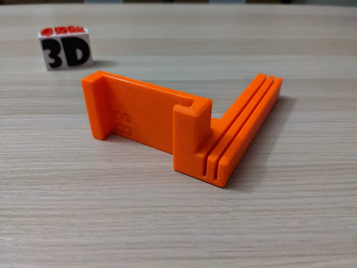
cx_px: 178
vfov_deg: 51.4
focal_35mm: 27
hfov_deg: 65.3
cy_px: 134
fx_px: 278
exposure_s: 1/47.5
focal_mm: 4.38
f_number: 1.73
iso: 1159
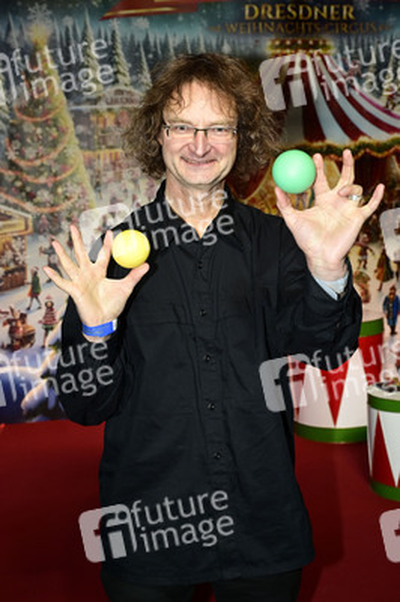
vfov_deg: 46.4
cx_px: 200
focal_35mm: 42
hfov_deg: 31.8
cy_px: 301
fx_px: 701
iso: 1600
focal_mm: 42
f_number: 5
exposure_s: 1/160
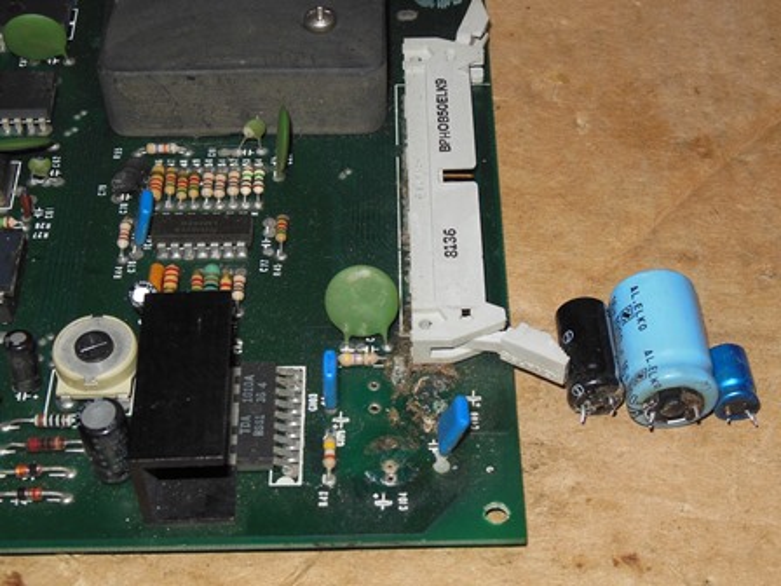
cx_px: 390
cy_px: 293
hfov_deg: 38.2
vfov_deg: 29.1
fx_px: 1128
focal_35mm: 50
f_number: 7.9
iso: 200
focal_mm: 8.9
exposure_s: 1/60
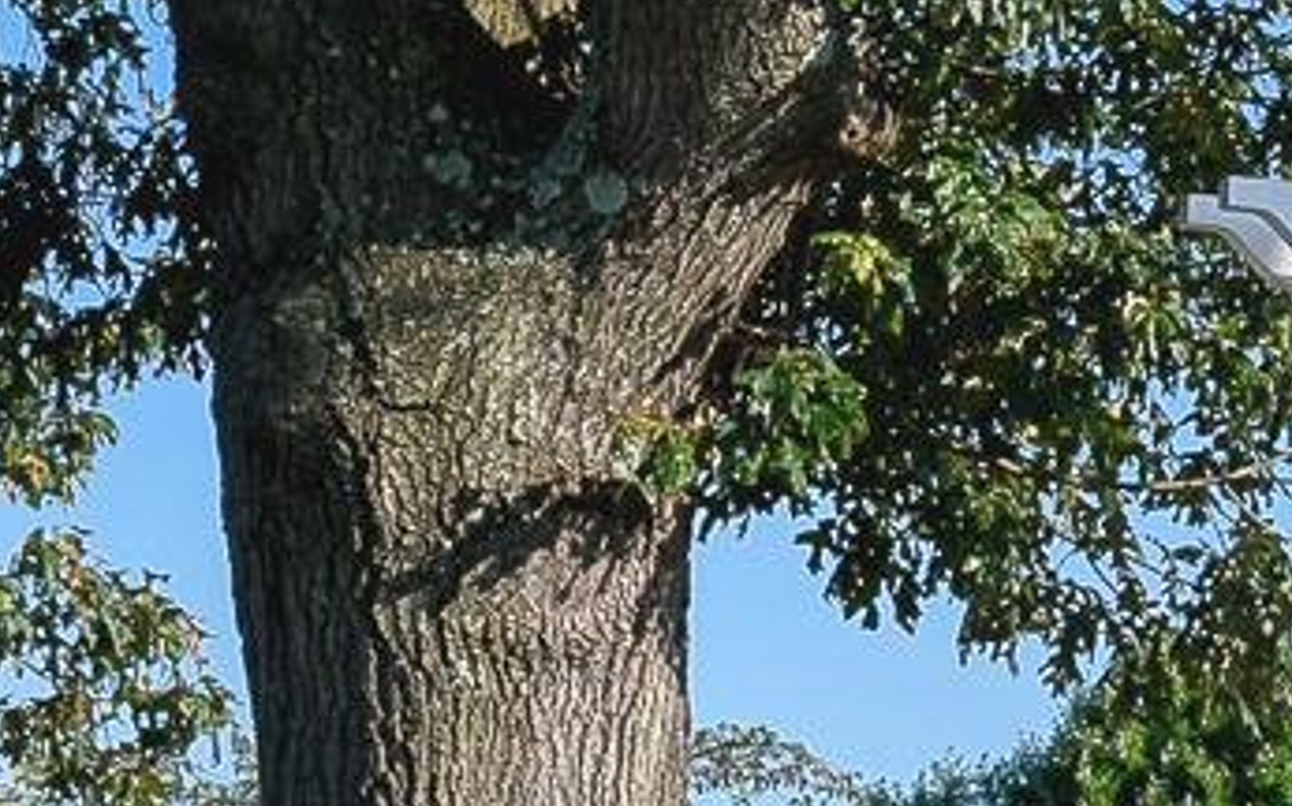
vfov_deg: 7.0
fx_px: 6582
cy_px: 849
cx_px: 2591
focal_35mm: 187
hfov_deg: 10.3
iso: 800
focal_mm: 31
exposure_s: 1/250
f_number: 8
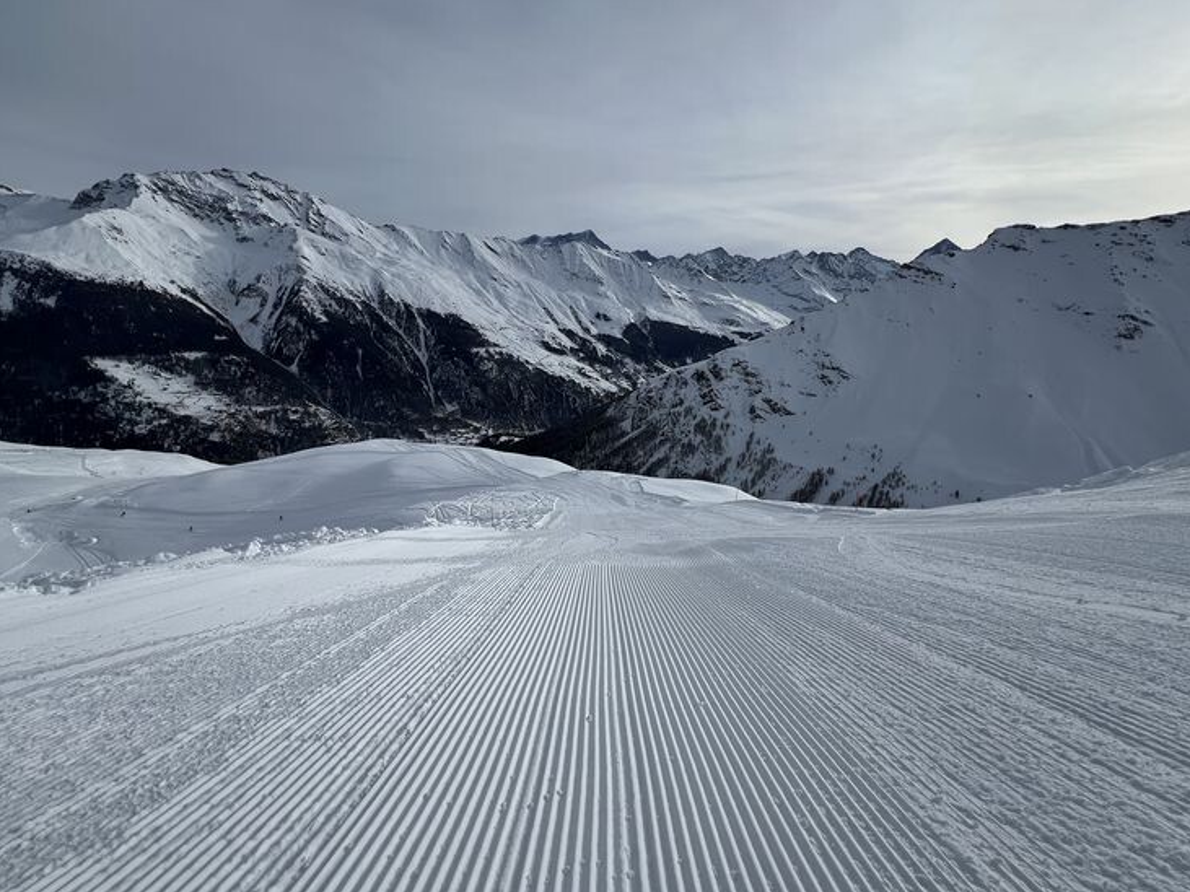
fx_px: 550
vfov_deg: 78.1
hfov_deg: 94.5
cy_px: 440
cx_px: 599
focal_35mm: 16
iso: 32
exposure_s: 1/3650
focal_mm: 1.57
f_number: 1.8
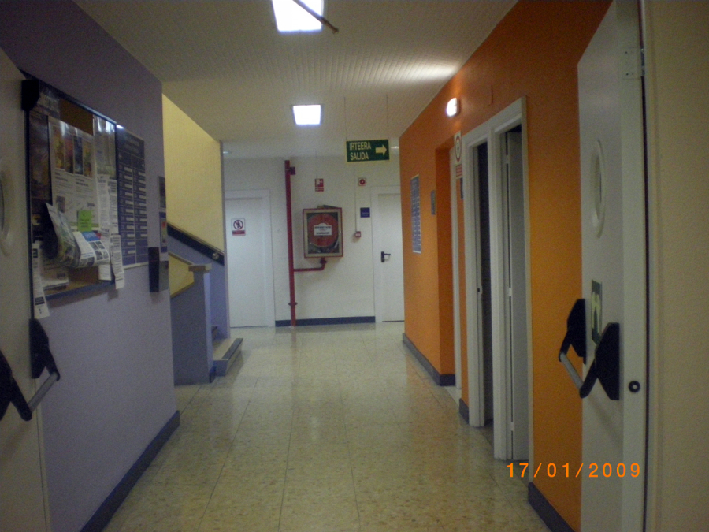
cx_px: 354
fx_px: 737
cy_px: 266
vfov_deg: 39.7
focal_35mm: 36
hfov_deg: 51.4
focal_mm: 6.3
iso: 640
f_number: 3.1
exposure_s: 1/50
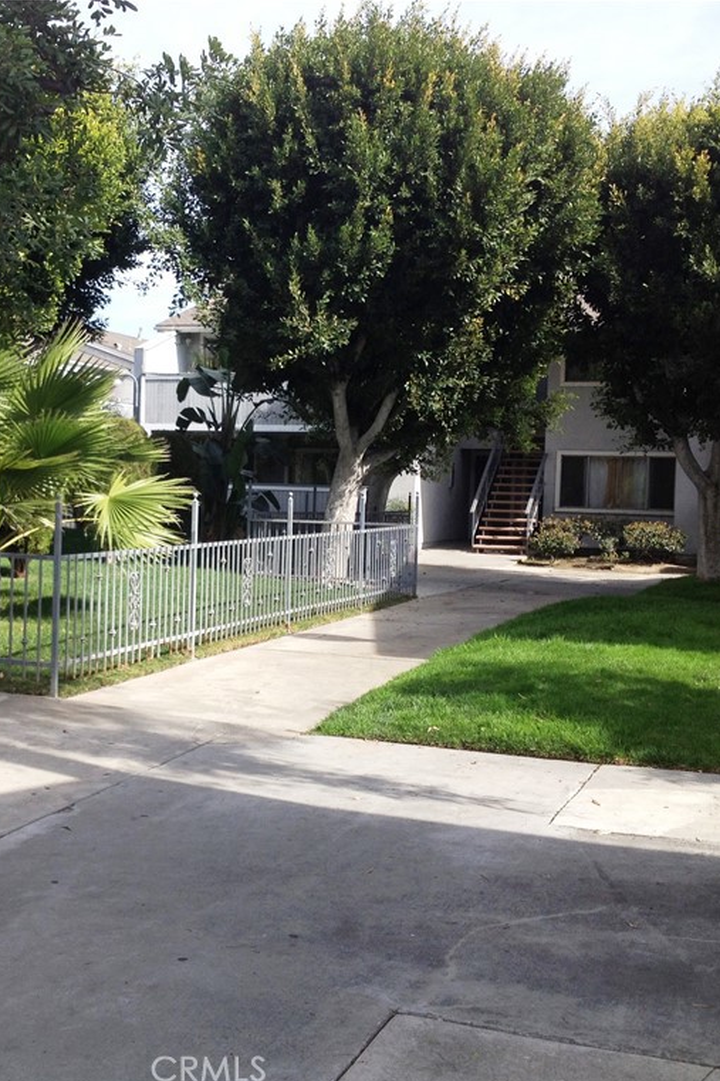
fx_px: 1471
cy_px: 544
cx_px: 214
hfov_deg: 27.3
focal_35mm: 49
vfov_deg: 40.4
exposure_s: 1/849
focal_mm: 4.28
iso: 50
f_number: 2.4
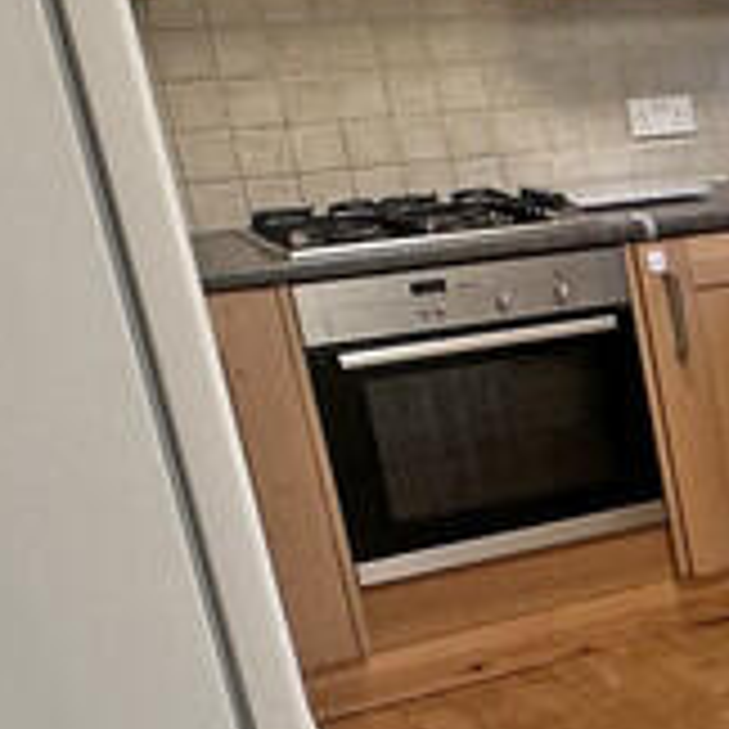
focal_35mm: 78
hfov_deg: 16.7
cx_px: 1454
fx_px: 1858
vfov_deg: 22.0
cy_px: 549
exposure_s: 1/99
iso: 80
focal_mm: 2.22
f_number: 2.2
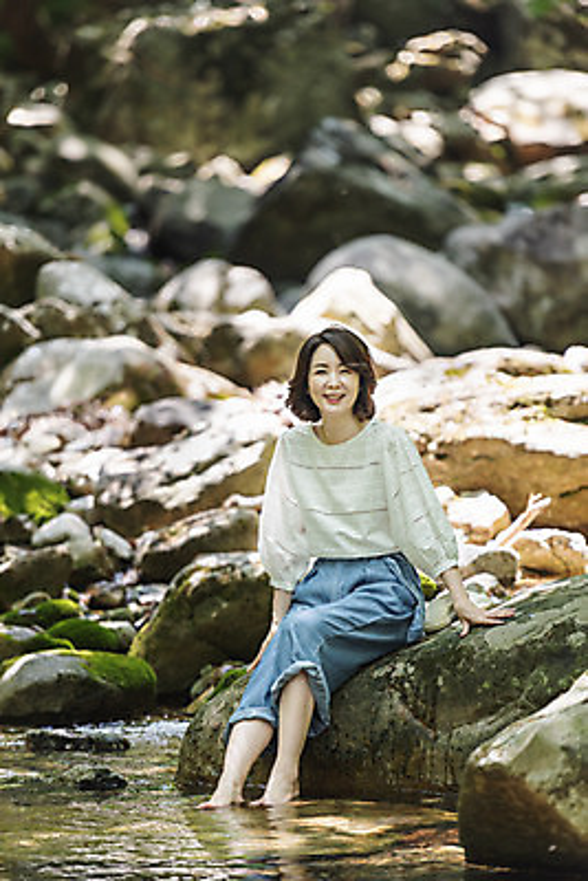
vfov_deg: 10.8
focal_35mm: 190
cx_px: 294
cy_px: 440
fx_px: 4651
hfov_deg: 7.2
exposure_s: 1/640
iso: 400
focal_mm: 190
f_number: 2.8
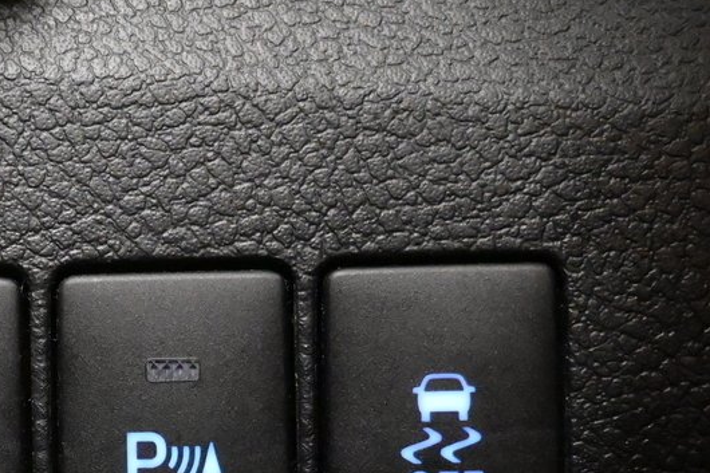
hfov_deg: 18.2
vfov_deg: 12.4
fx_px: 2169
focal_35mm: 110
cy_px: 414
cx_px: 40
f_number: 5
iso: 8000
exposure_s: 1/100
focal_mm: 24
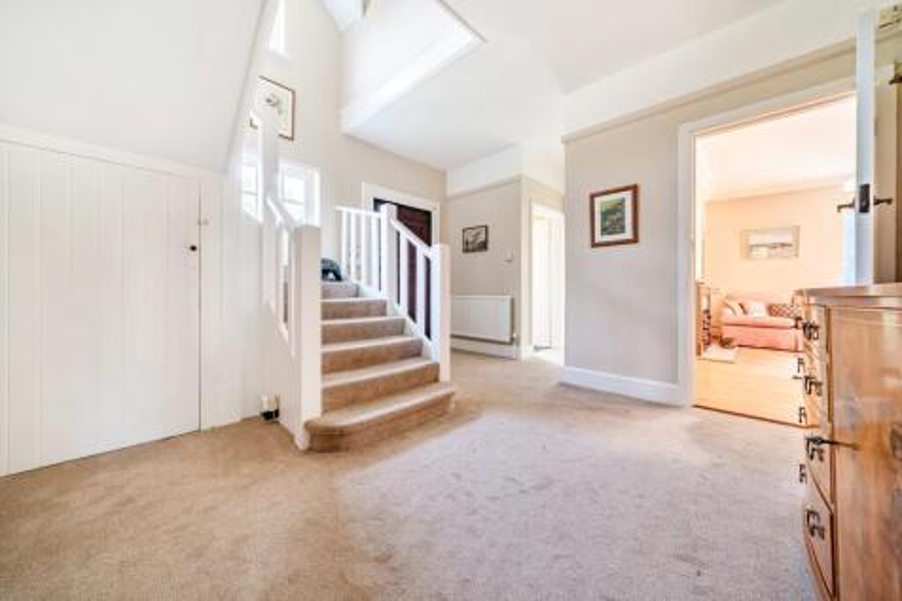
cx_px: 451
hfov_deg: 112.6
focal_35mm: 12
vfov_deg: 90.0
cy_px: 300
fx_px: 301
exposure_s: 1/5
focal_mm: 12
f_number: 8
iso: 100
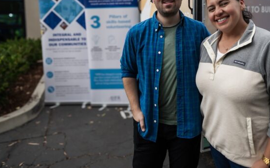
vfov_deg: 38.1
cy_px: 36
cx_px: 165
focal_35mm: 32
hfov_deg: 59.1
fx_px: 235
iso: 200
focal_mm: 17
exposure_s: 1/250
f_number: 5.6
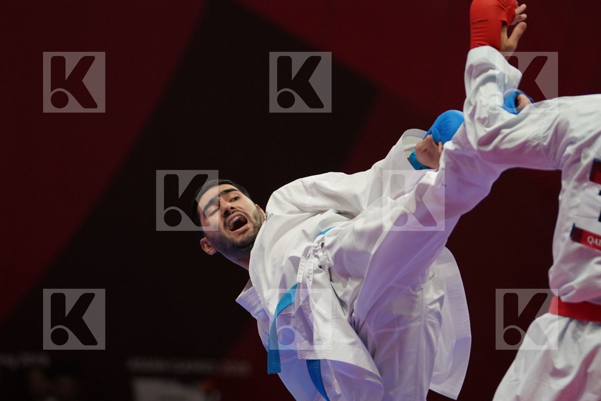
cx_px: 300
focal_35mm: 337
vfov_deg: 4.1
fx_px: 5626
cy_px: 200
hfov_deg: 6.1
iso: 2500
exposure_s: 1/1000
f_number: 4
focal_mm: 225
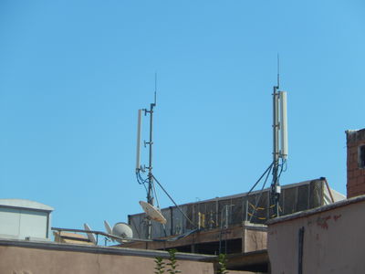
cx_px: 182
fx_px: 1951
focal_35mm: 185
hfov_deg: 10.7
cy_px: 137
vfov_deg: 8.0
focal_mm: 33.3
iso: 125
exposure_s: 1/500
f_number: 5.7
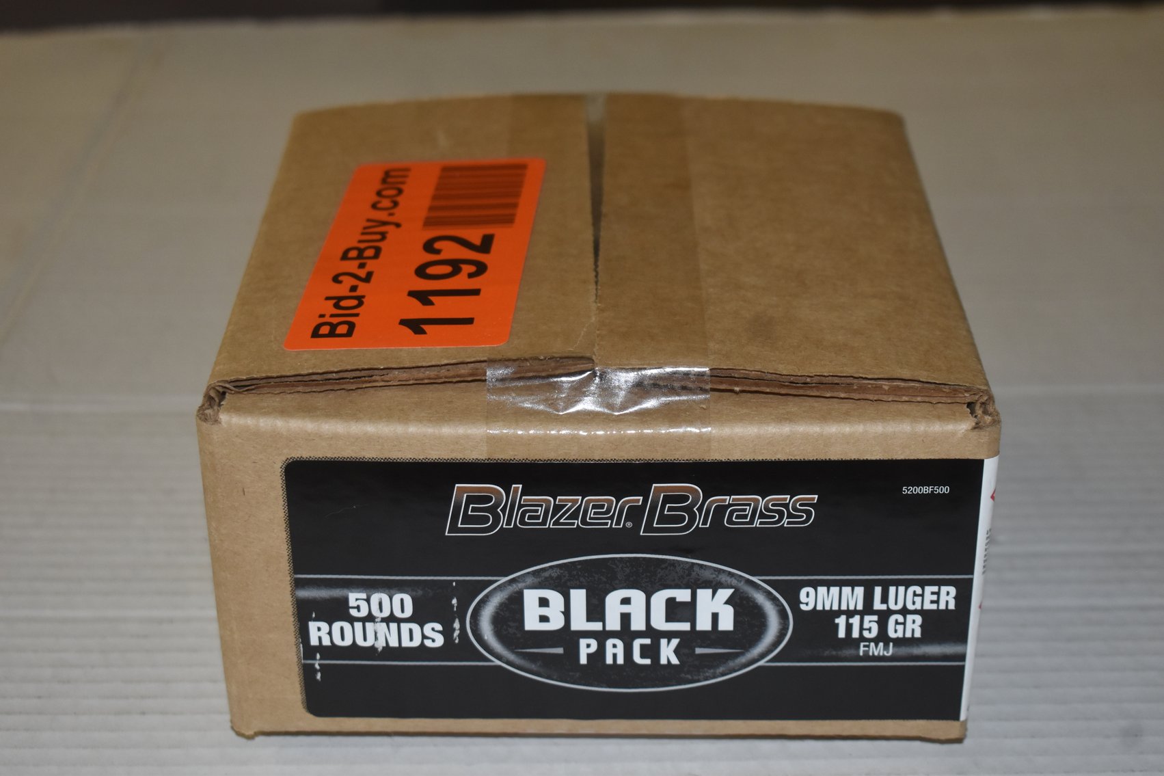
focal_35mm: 60
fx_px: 1940
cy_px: 388
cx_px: 582
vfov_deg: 22.6
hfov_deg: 33.4
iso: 800
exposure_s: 1/60
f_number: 5
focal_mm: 40
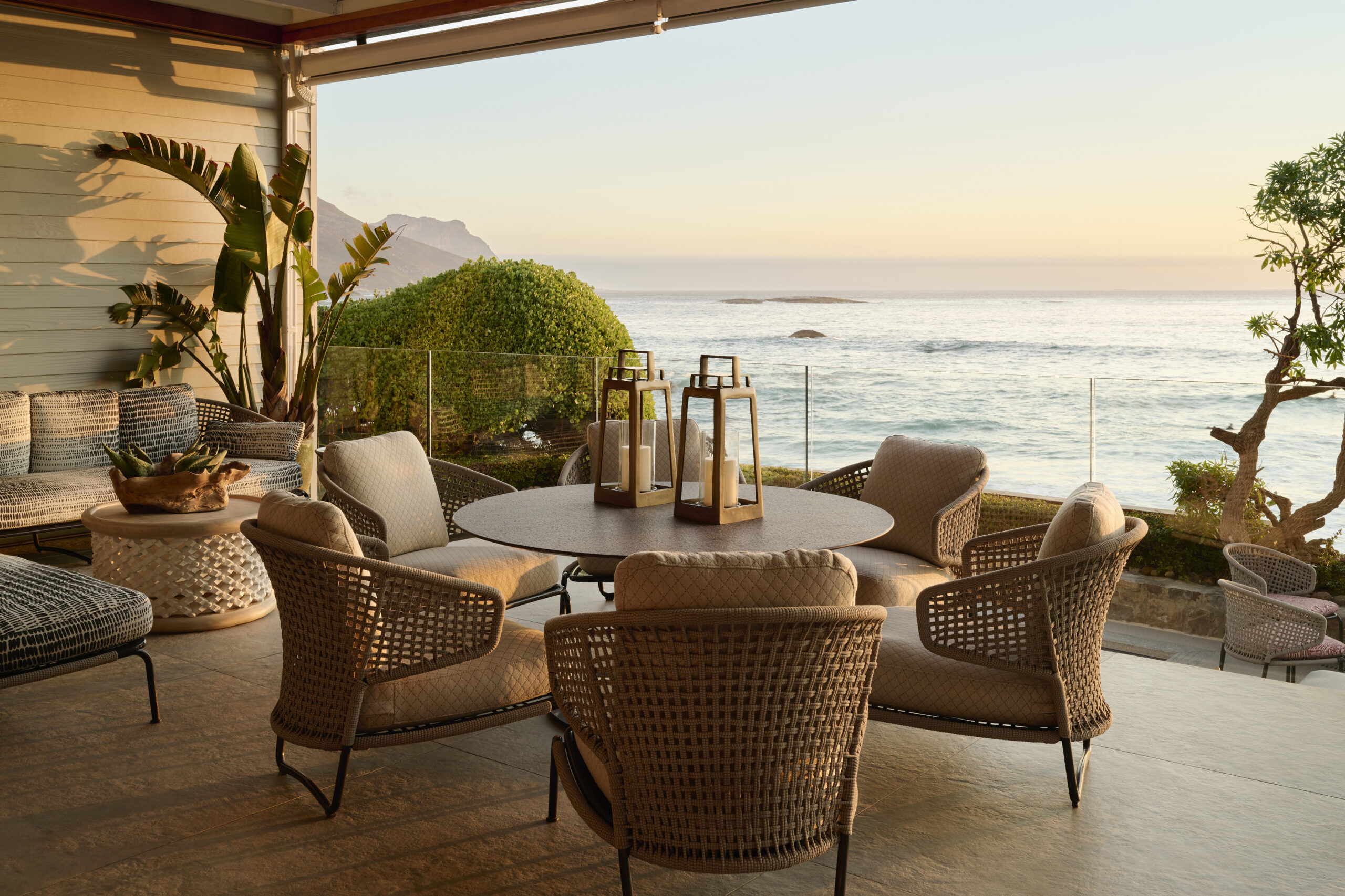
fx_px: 1307
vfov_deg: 37.8
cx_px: 672
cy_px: 448
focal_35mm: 35
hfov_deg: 54.4
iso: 64
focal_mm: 35
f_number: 13
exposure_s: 1/6
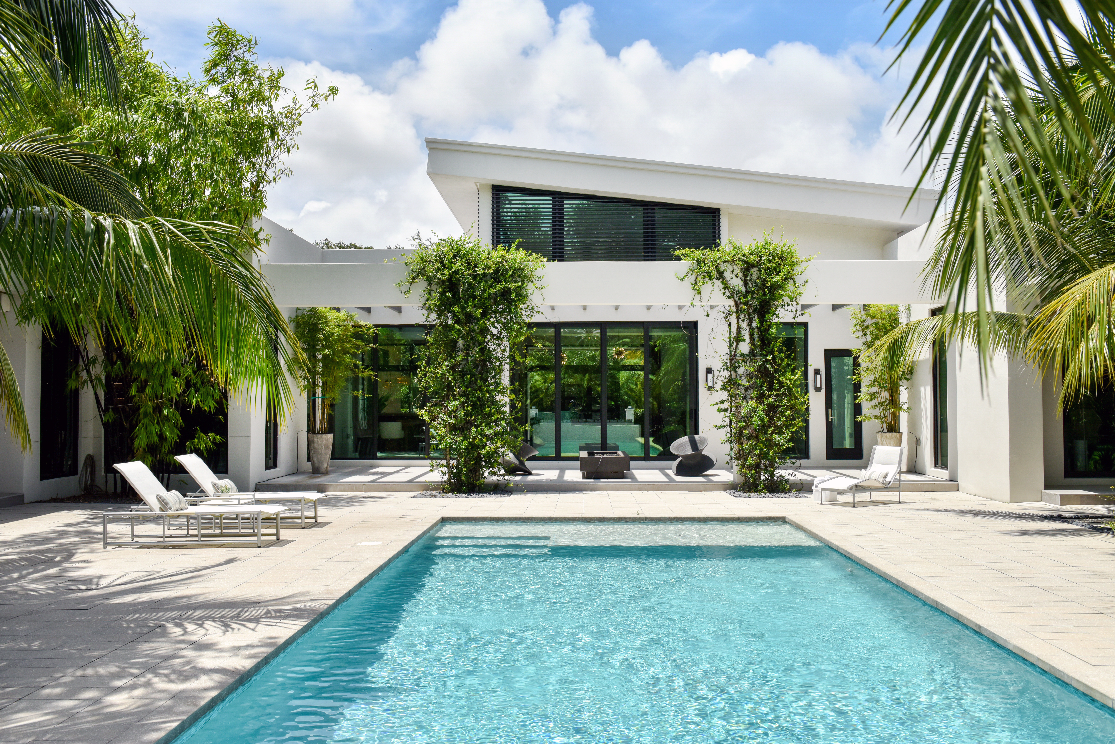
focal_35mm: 32
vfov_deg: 41.1
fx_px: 991
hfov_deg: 58.7
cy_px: 372
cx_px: 558
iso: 400
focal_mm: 32
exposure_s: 1/1000
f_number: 11
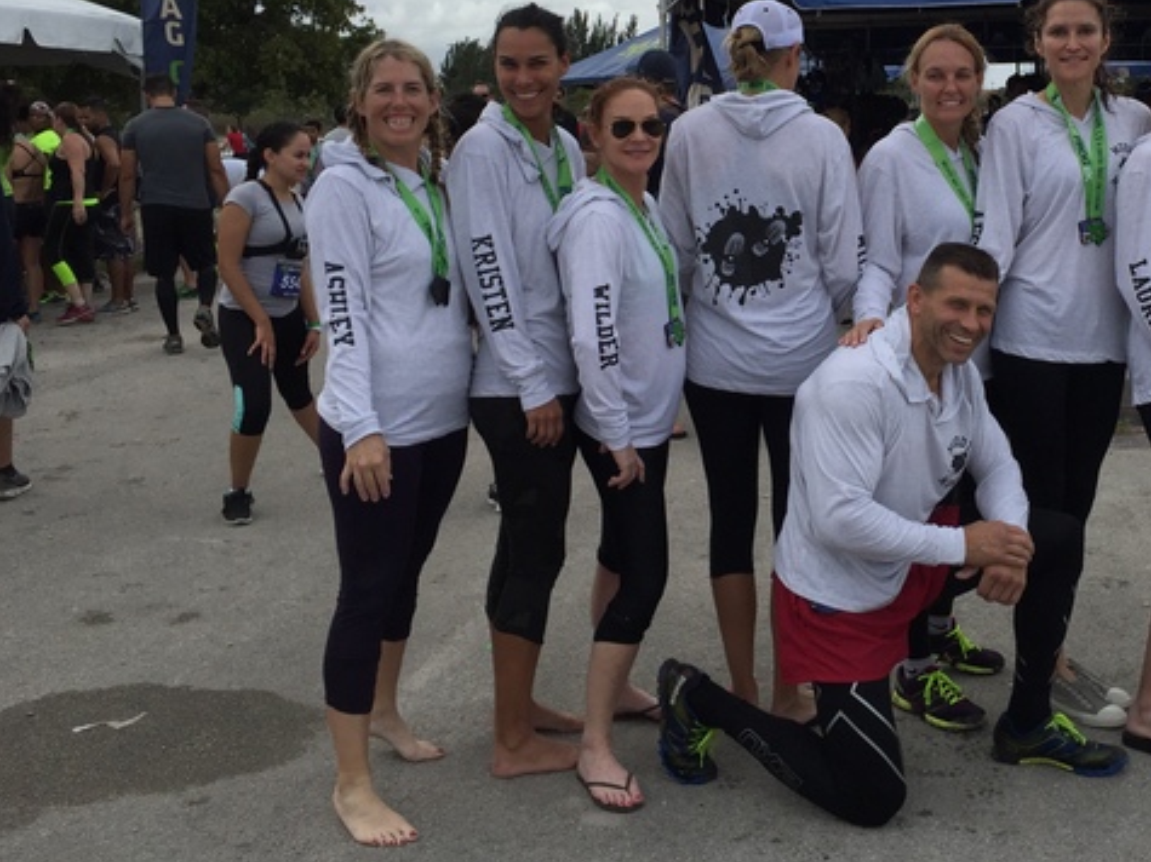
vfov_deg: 32.4
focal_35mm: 44
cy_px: 240
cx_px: 824
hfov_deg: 42.0
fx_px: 1463
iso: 32
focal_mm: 4.15
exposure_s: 1/1980
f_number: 2.2
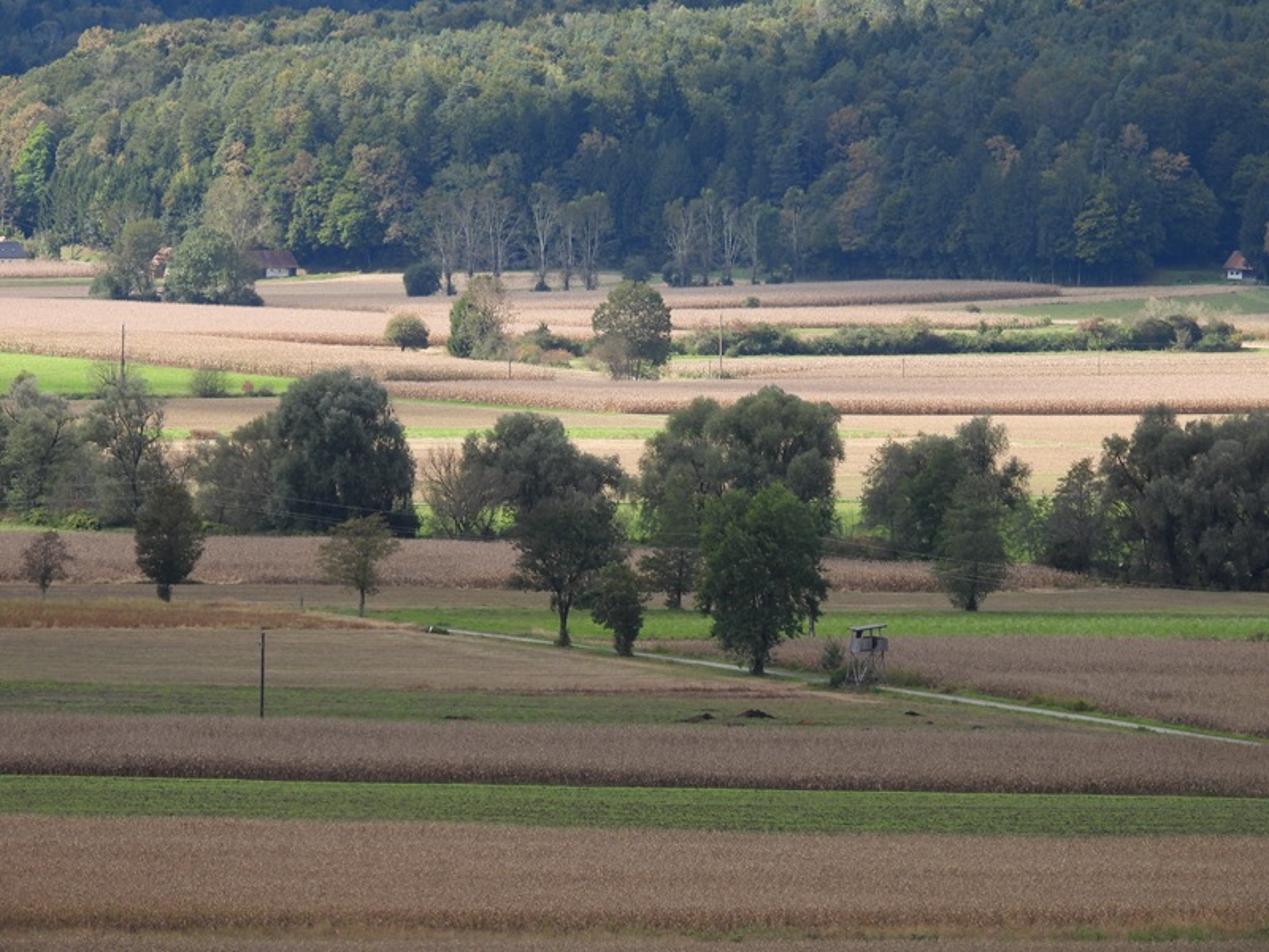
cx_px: 634
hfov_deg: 6.2
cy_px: 476
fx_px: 11731
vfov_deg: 4.6
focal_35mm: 320
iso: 100
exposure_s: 1/250
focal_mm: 57.1
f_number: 5
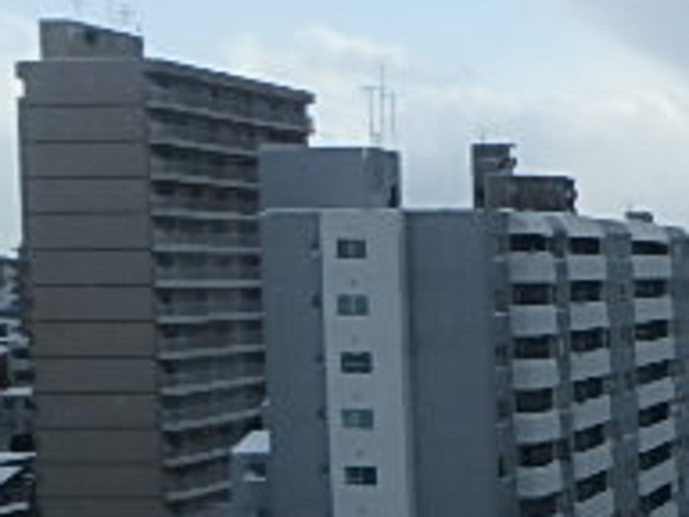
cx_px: 1069
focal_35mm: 70
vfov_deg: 20.8
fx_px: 1393
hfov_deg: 22.2
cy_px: 406
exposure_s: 1/1250
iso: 125
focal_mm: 3.7
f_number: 3.5
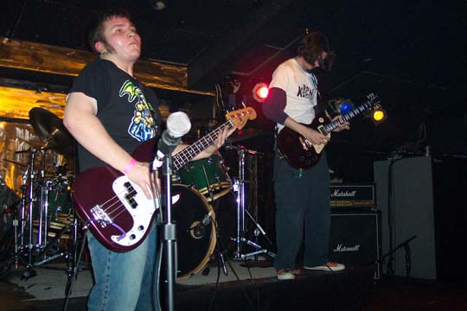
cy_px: 156
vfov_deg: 35.1
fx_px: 493
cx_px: 234
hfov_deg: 50.7
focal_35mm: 38
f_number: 2.8
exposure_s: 1/30
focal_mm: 8
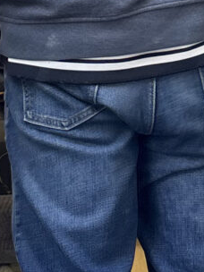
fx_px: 1289
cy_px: -28
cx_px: 44
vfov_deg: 11.9
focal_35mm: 164
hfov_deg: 9.0
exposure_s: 1/121
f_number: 1.6
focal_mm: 5.96
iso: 40
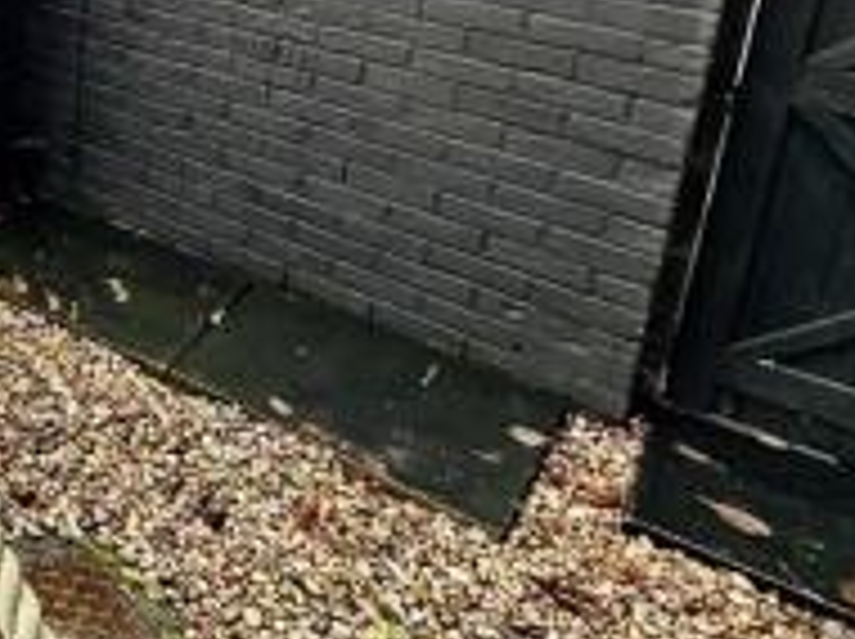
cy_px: -83
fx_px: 1061
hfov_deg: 32.2
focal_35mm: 43
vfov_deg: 29.8
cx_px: -277
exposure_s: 1/99
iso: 250
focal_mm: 2.22
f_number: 2.2
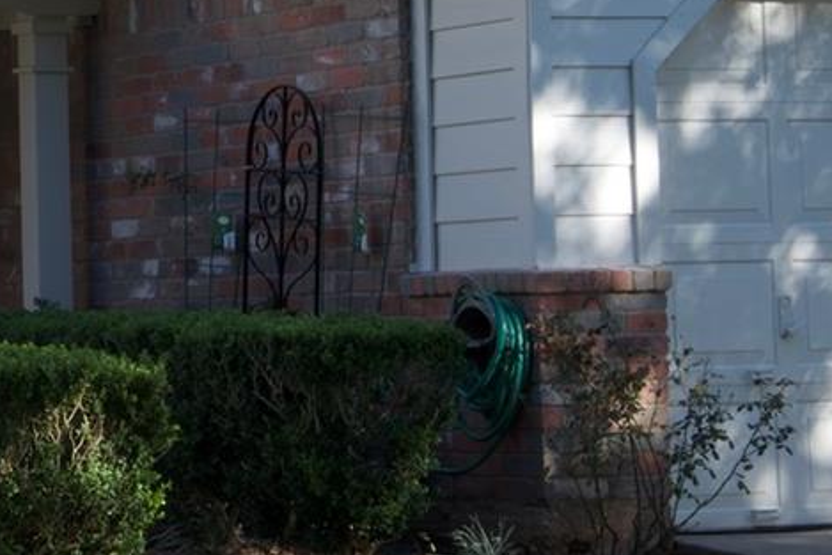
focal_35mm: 192
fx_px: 4438
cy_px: -51
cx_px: -186
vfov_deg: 7.1
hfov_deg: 10.5
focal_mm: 44
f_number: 25
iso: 100
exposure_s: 1/13
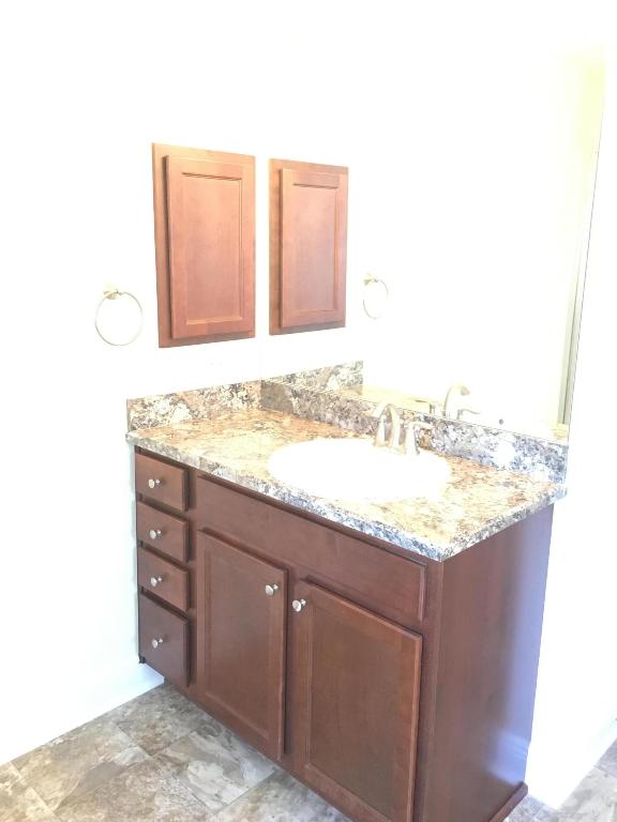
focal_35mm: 29
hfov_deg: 48.2
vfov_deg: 61.7
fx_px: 689
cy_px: 411
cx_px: 308
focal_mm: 4.15
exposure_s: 1/20
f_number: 2.2
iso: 200
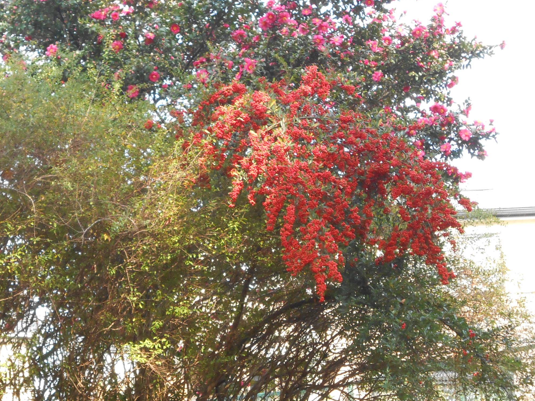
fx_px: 1592
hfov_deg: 19.0
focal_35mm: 103
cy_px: 258
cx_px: 174
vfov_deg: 14.3
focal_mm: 11.3
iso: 200
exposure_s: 1/60
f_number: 5.6
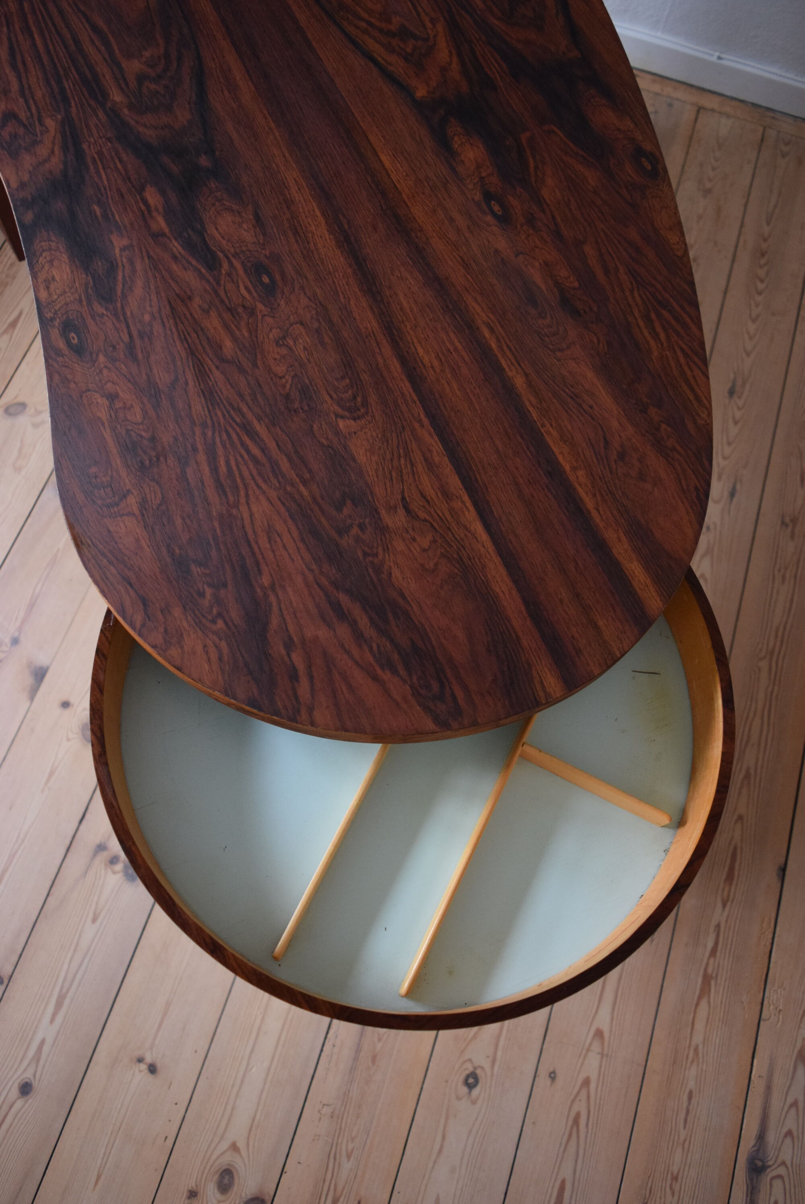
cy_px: 602
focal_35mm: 27
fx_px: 904
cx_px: 402
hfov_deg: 48.0
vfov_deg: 67.3
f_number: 3.5
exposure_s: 1/80
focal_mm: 18
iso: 1600
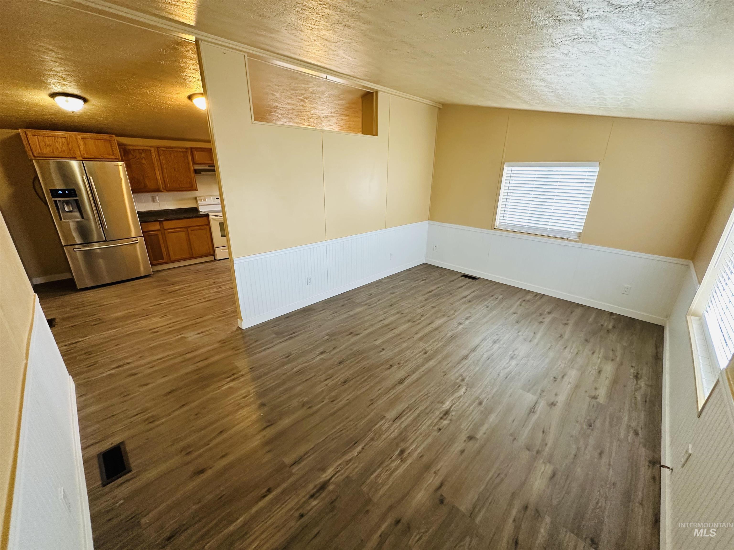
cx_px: 367
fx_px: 297
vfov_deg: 85.7
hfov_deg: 102.1
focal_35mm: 14
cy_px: 275
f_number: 2.2
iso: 320
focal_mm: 2.22
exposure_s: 1/60
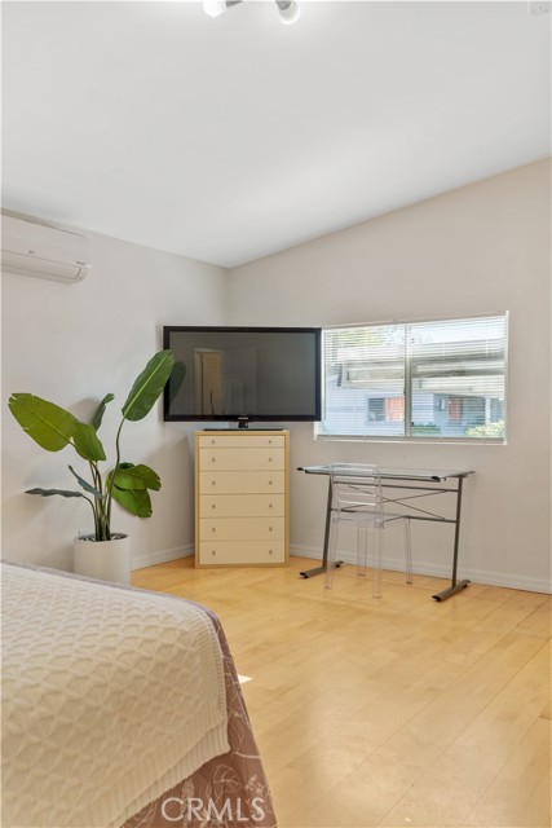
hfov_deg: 45.0
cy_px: 414
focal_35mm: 29
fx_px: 667
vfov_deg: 63.6
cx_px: 276
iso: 200
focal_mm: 29
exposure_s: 1/25
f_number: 4.5
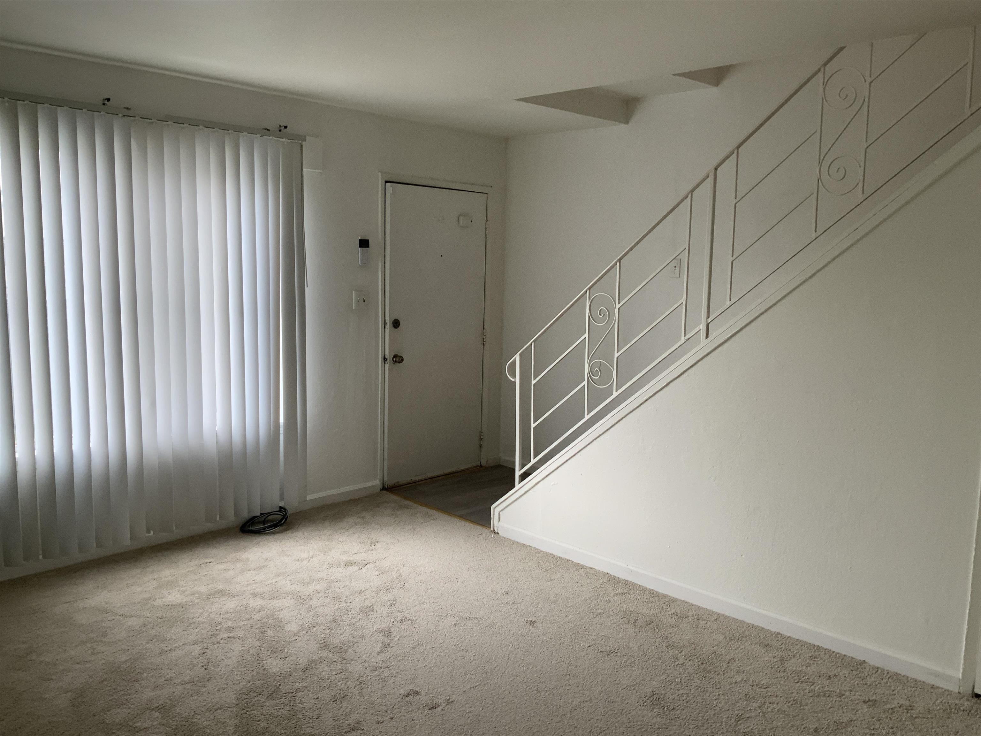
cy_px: 368
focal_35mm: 29
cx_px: 490
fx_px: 822
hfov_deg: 61.7
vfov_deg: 48.2
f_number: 1.8
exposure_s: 1/120
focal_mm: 3
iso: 50
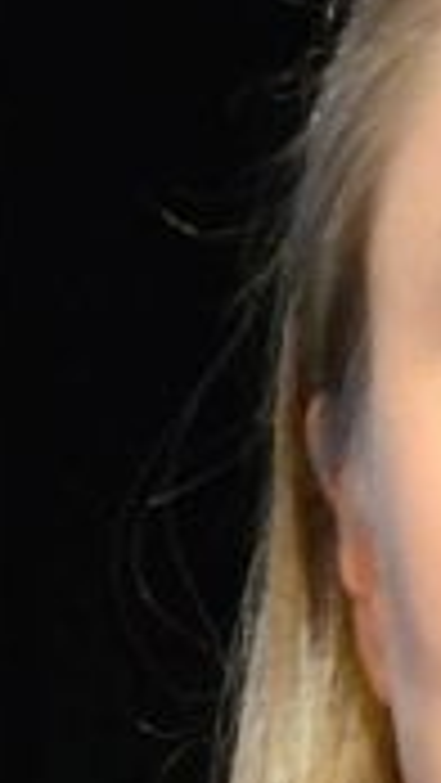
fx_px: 21668
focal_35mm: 1043
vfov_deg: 2.1
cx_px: 657
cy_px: 655
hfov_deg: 1.2
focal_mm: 105
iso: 3200
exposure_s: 1/50
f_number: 5.6
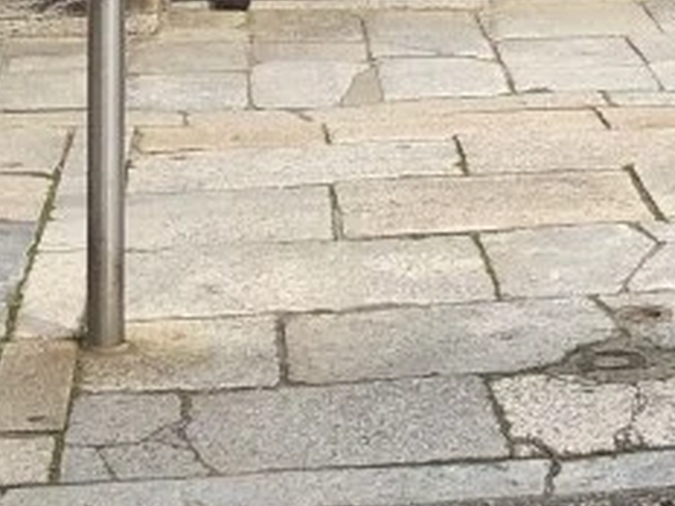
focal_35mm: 145
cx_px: 722
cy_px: -753
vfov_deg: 9.1
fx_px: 2827
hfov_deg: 13.4
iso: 20
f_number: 1.8
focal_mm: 4
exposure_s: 1/1000
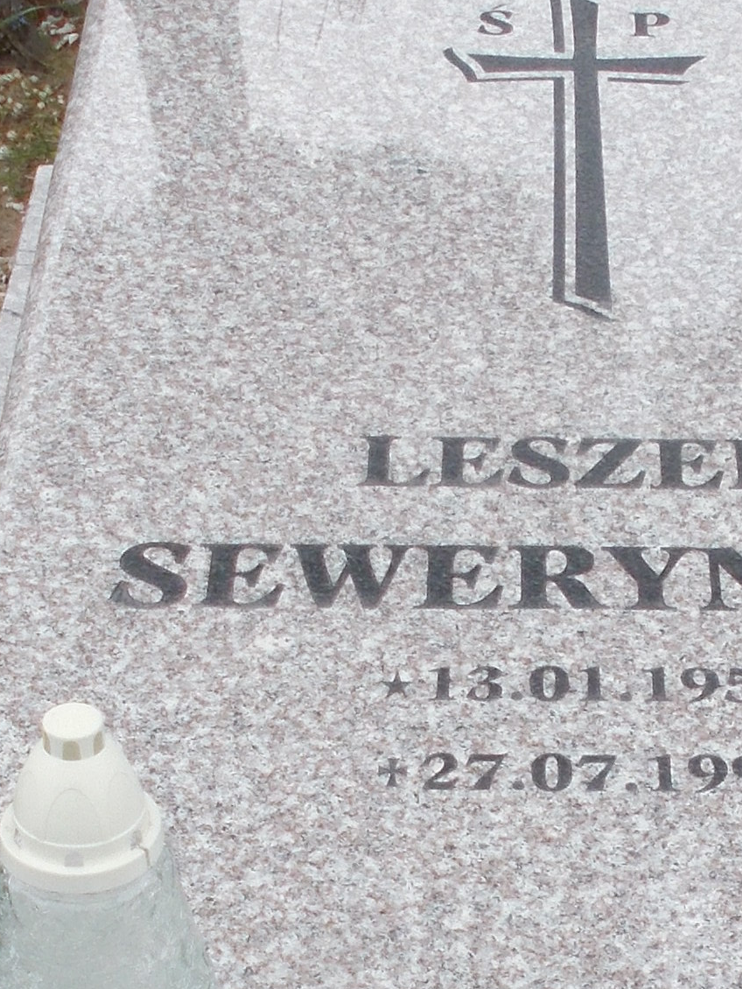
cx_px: 596
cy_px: 788
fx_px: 3028
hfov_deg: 13.9
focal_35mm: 106
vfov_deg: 18.4
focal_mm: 4.6
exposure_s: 1/200
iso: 80
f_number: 3.2
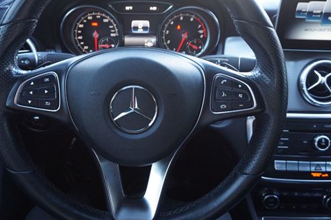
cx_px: 141
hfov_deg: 58.5
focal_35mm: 32
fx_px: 294
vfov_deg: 41.0
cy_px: 94
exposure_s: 1/60
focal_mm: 16
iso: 1250
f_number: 4
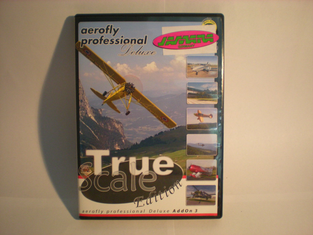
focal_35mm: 38
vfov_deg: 37.7
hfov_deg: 49.0
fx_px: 344
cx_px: 156
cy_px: 118
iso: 200
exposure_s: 1/28.7
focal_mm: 6.3
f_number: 3.1
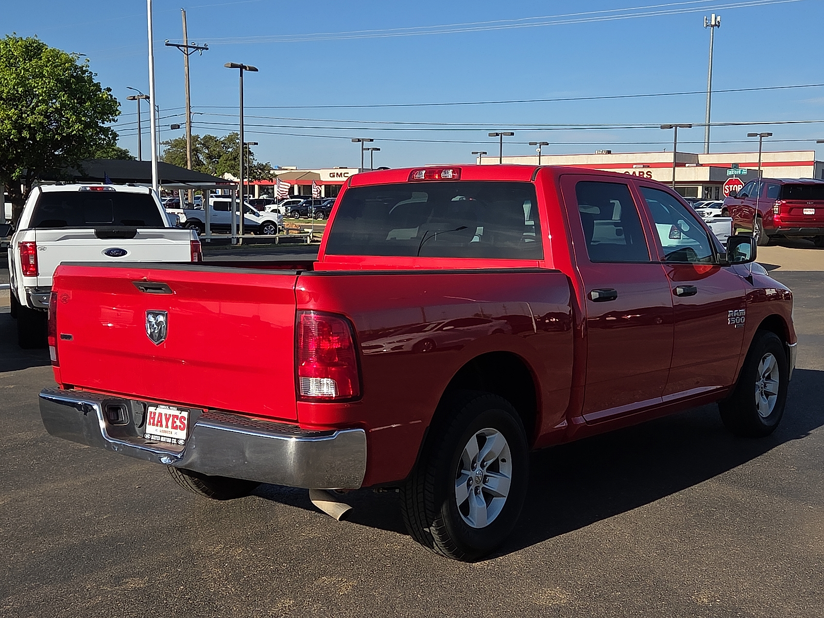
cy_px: 309
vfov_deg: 32.9
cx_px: 412
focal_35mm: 44
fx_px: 1047
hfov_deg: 42.9
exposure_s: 1/10000
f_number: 1.8
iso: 77
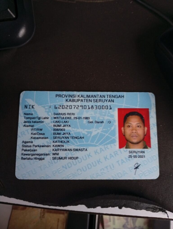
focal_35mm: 27
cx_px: 86
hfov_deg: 51.5
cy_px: 114
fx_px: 179
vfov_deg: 65.2
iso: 380
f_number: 1.8
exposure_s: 1/33.3
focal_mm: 3.98
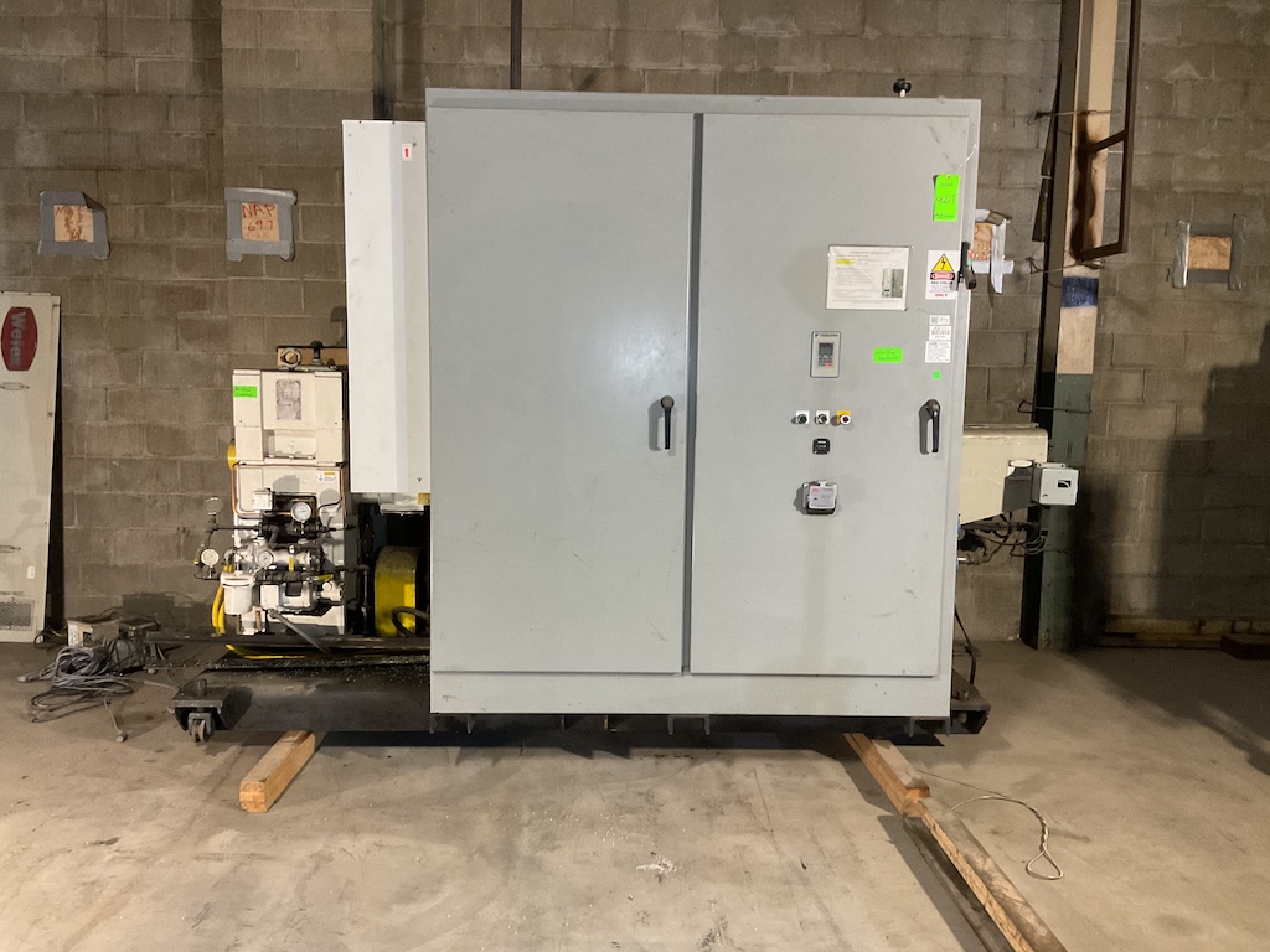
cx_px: 635
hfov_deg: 61.7
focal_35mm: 29
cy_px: 476
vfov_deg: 48.2
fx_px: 1064
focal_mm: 3
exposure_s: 1/40
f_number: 1.8
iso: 250
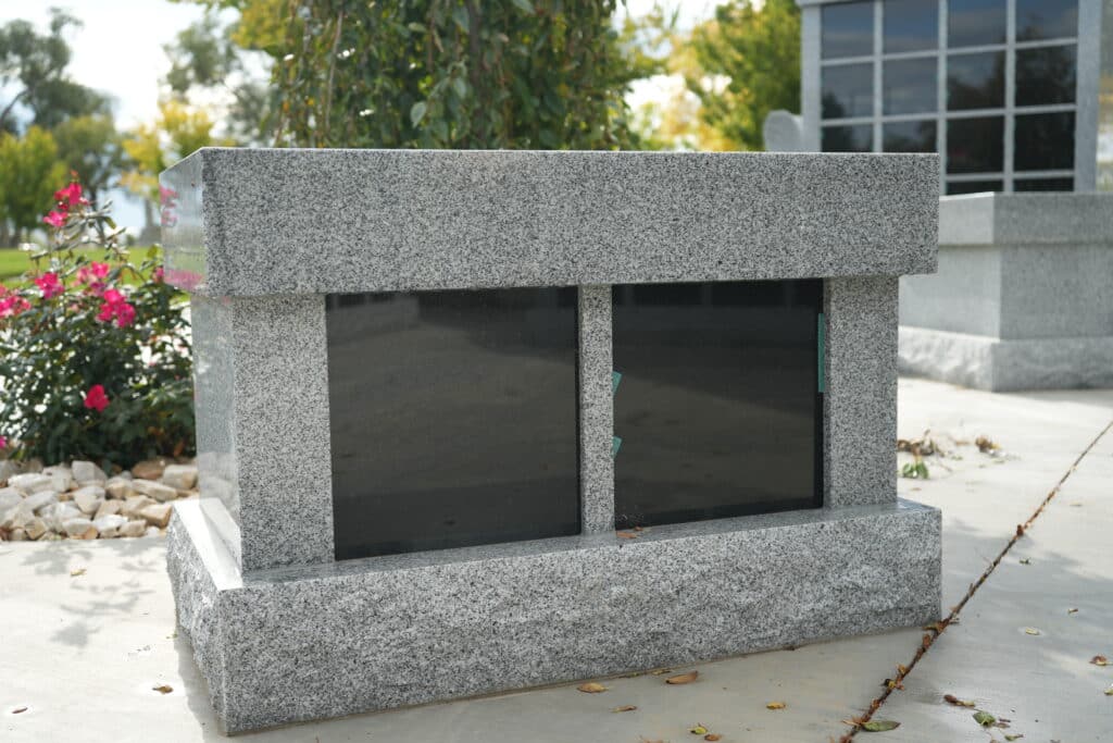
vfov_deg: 33.4
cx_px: 556
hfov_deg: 48.5
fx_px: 1237
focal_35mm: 40
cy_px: 372
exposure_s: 1/160
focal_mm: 40
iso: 160
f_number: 4
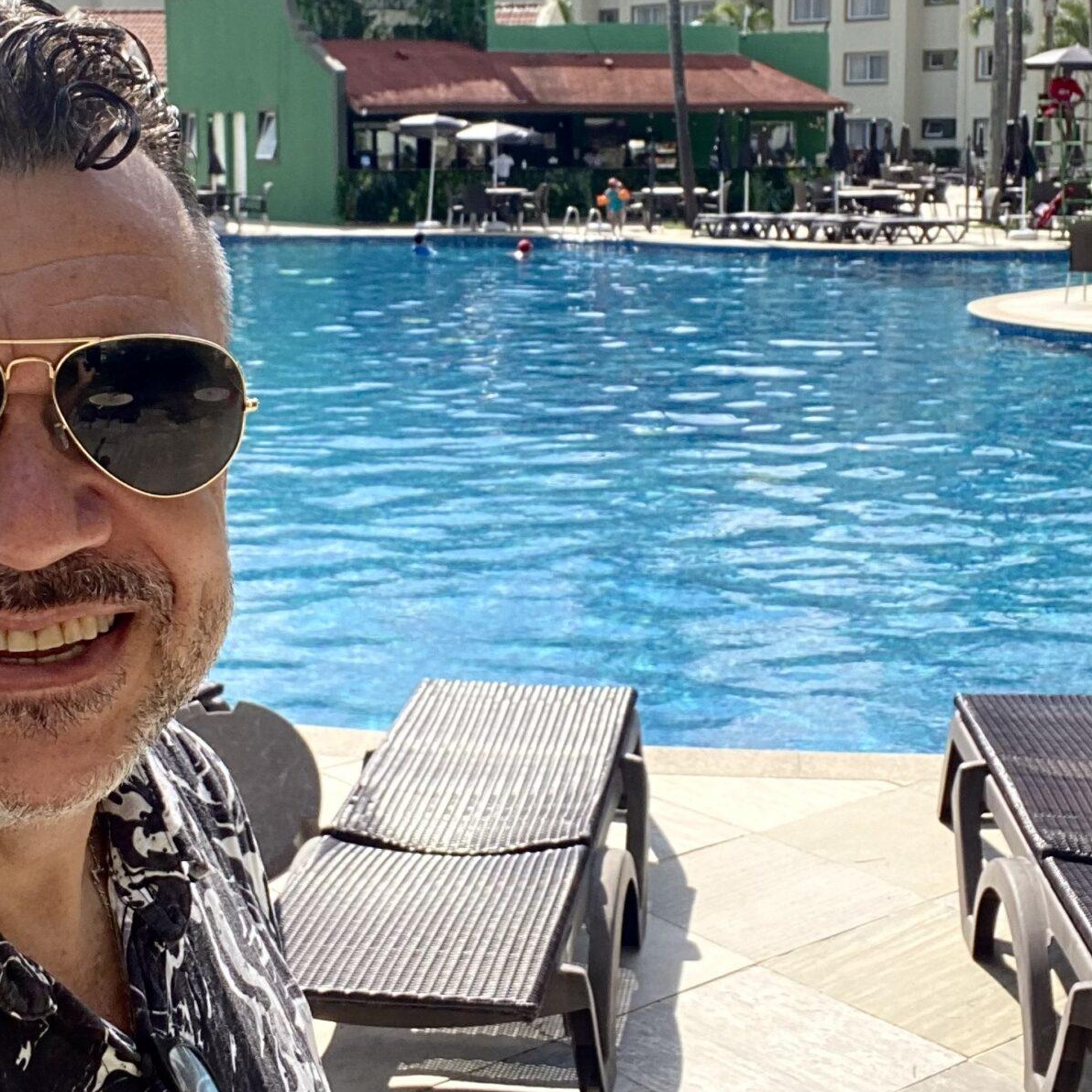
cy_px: 341
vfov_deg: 29.8
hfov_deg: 30.0
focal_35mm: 57
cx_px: 527
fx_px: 2034
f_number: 2.2
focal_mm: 2.71
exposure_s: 1/535
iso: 25
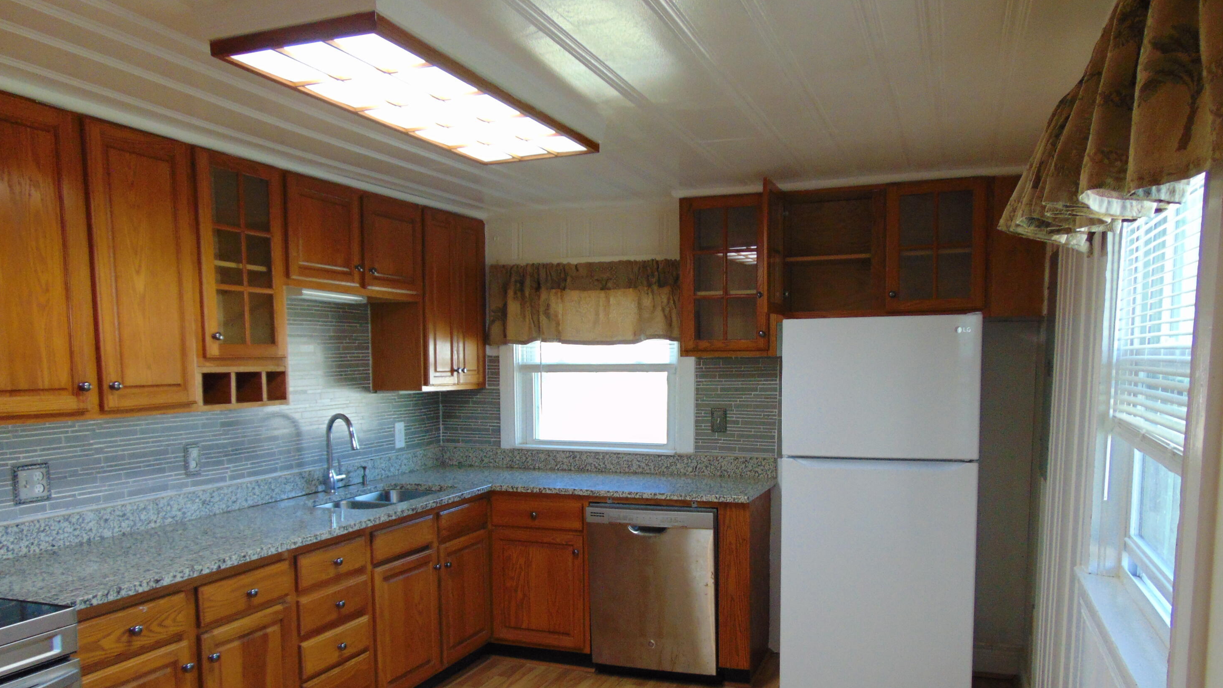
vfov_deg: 40.9
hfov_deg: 67.9
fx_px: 908
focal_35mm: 28
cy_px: 470
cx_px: 614
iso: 400
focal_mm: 4.5
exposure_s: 1/30
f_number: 3
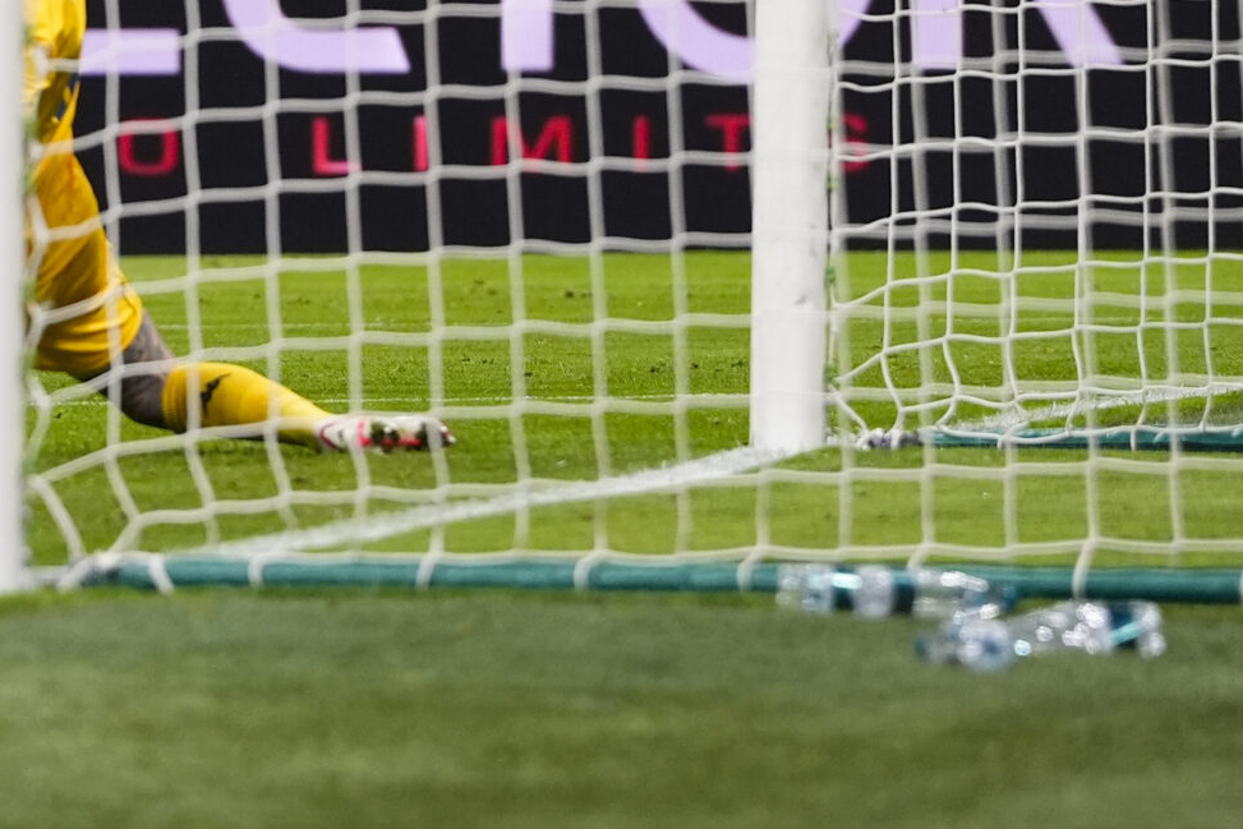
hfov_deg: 3.9
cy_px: -156
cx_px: -314
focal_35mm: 526
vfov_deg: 2.6
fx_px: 18163
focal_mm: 200
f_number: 3.5
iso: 2000
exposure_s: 1/1250
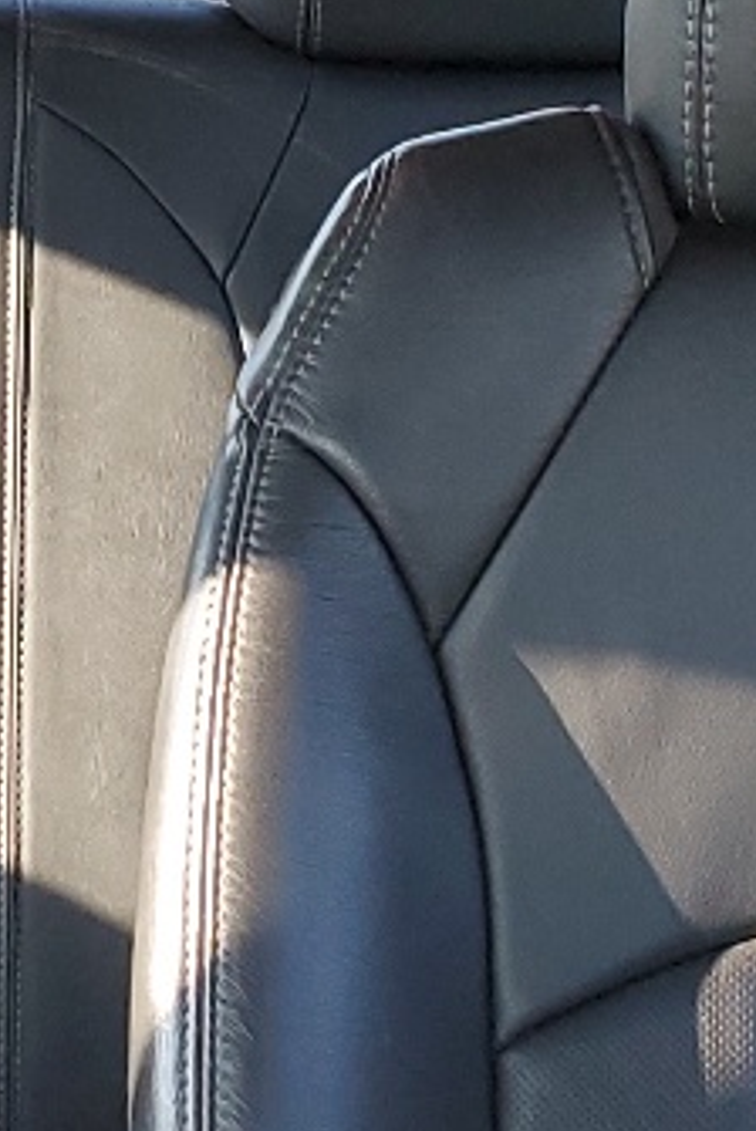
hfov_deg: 10.6
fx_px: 4055
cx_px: -7
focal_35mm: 129
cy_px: 763
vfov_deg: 15.8
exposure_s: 1/120
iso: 94
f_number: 1.5
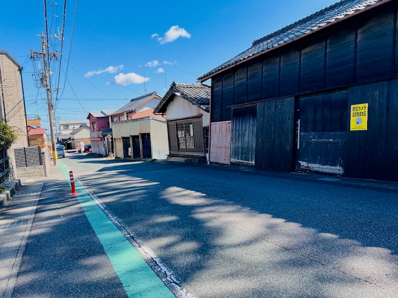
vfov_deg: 53.1
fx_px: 299
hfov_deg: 67.3
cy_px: 149
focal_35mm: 26
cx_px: 199
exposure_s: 1/1531
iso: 50
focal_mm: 5.7
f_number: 1.5
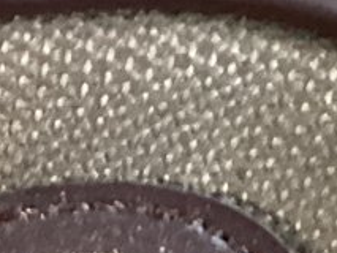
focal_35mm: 220
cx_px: -301
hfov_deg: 8.6
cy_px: 617
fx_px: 2143
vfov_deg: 6.4
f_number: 2.4
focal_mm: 3.3
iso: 250
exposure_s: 1/33
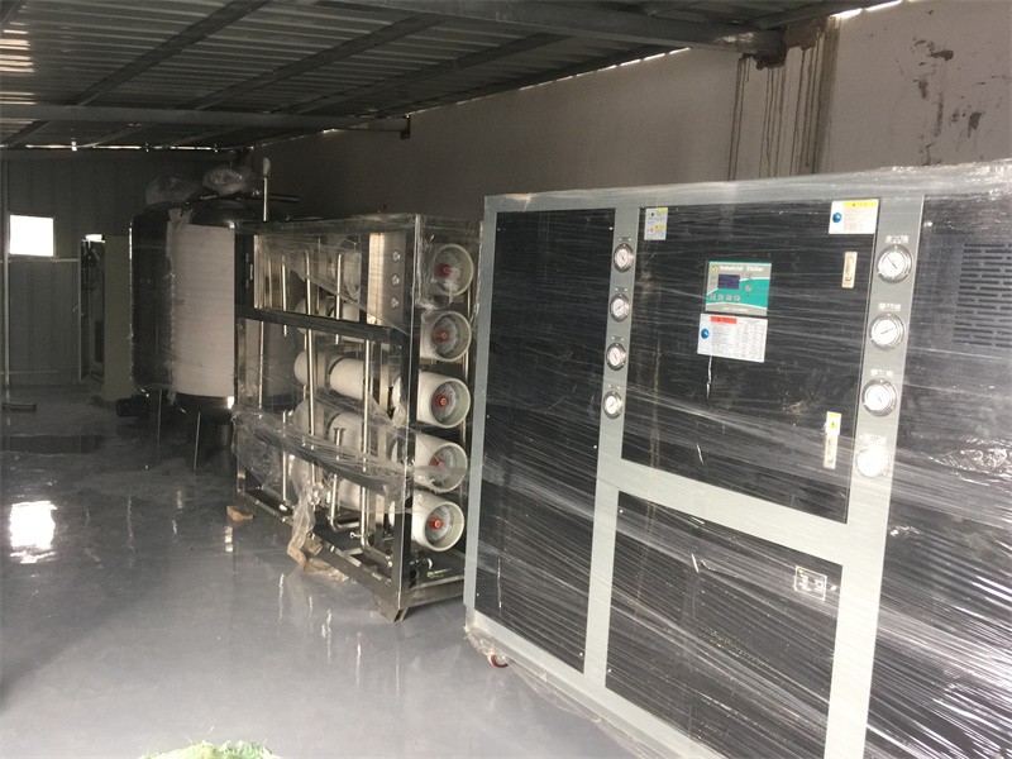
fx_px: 848
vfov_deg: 48.2
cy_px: 380
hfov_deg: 61.7
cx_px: 506
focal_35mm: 29
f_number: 2.2
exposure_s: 1/15
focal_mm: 4.15
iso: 40
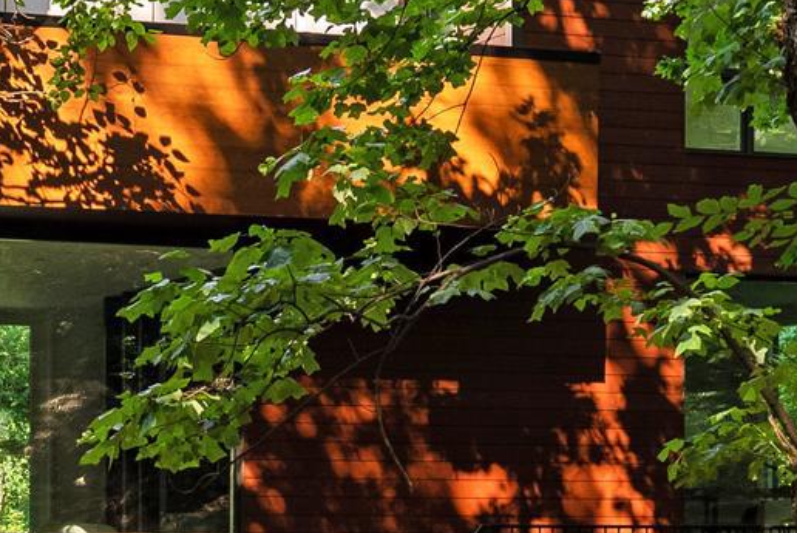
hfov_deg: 16.1
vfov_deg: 10.9
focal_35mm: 125
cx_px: 0
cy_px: 504
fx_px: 2769
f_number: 5.6
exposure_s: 1/100
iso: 320
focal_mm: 31.5
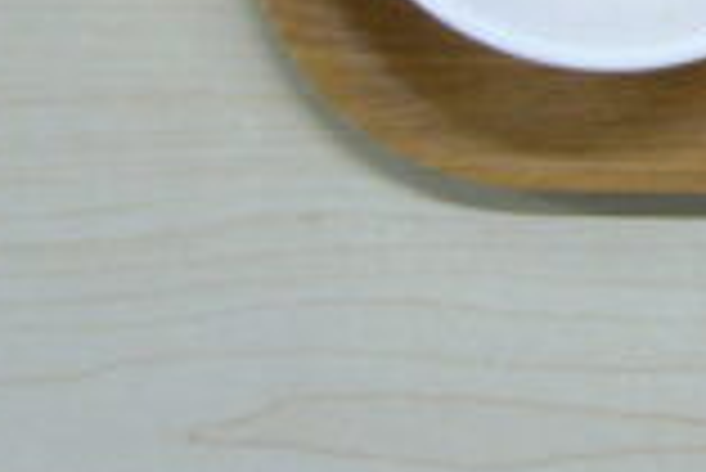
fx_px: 3494
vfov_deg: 7.3
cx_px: 1232
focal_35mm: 178
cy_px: -625
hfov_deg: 10.9
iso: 100
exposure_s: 1/20
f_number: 2.8
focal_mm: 5.8
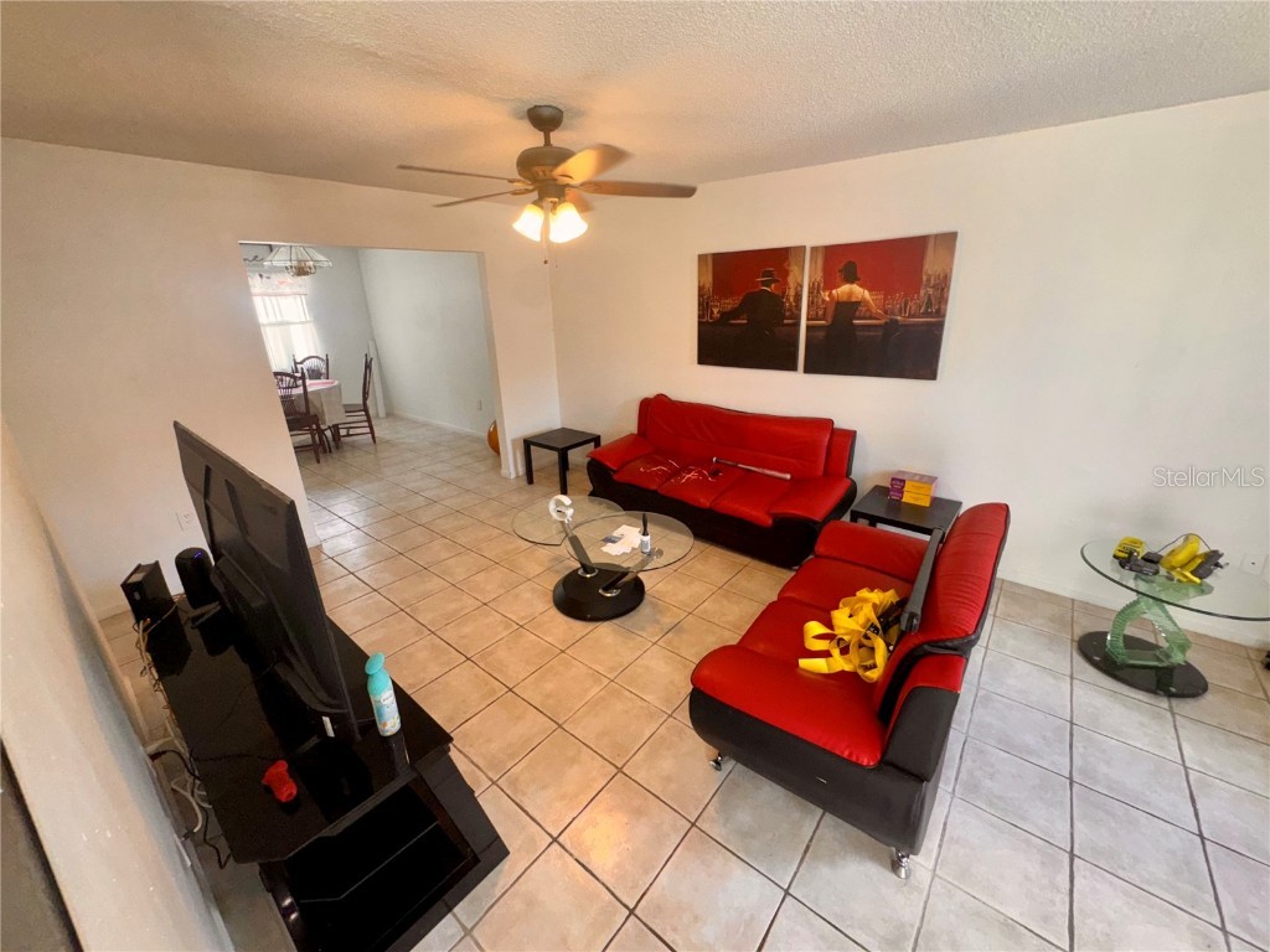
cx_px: 635
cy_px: 476
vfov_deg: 85.7
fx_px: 514
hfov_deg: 102.1
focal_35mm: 14
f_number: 2.2
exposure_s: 1/121
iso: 100
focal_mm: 2.22
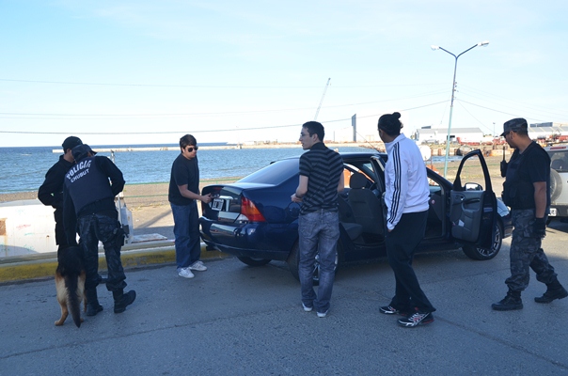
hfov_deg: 53.2
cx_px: 284
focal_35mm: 36
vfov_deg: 36.7
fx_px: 567
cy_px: 188
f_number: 7.1
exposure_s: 1/200
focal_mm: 24
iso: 200
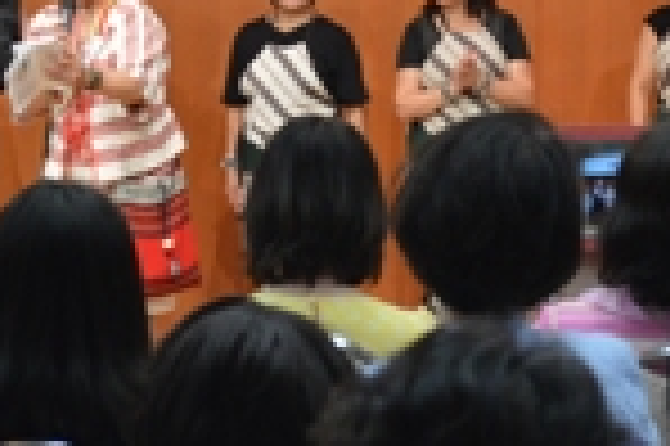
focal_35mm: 178
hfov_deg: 11.6
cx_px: 326
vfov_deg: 7.6
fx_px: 3309
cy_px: -122
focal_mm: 42
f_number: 5.3
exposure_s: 1/60
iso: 1000
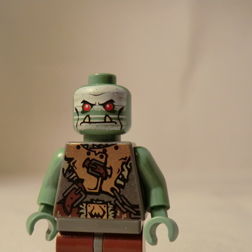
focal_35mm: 48
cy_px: 126
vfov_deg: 35.4
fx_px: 395
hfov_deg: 35.2
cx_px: 102
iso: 320
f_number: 3.8
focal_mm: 7.1
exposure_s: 1/60
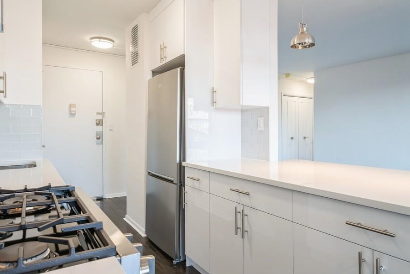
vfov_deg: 53.2
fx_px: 273
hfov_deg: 73.7
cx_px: 205
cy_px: 137
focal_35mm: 24
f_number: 11
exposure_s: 1/3
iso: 200
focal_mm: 24
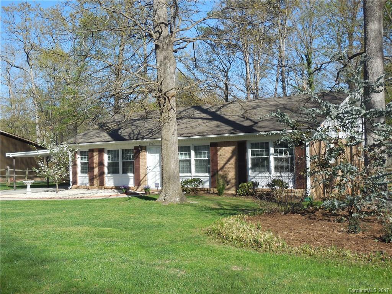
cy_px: 147
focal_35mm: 46
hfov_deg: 41.2
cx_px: 196
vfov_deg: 31.5
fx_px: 521
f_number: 3.8
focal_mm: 8.2
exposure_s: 1/800
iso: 125
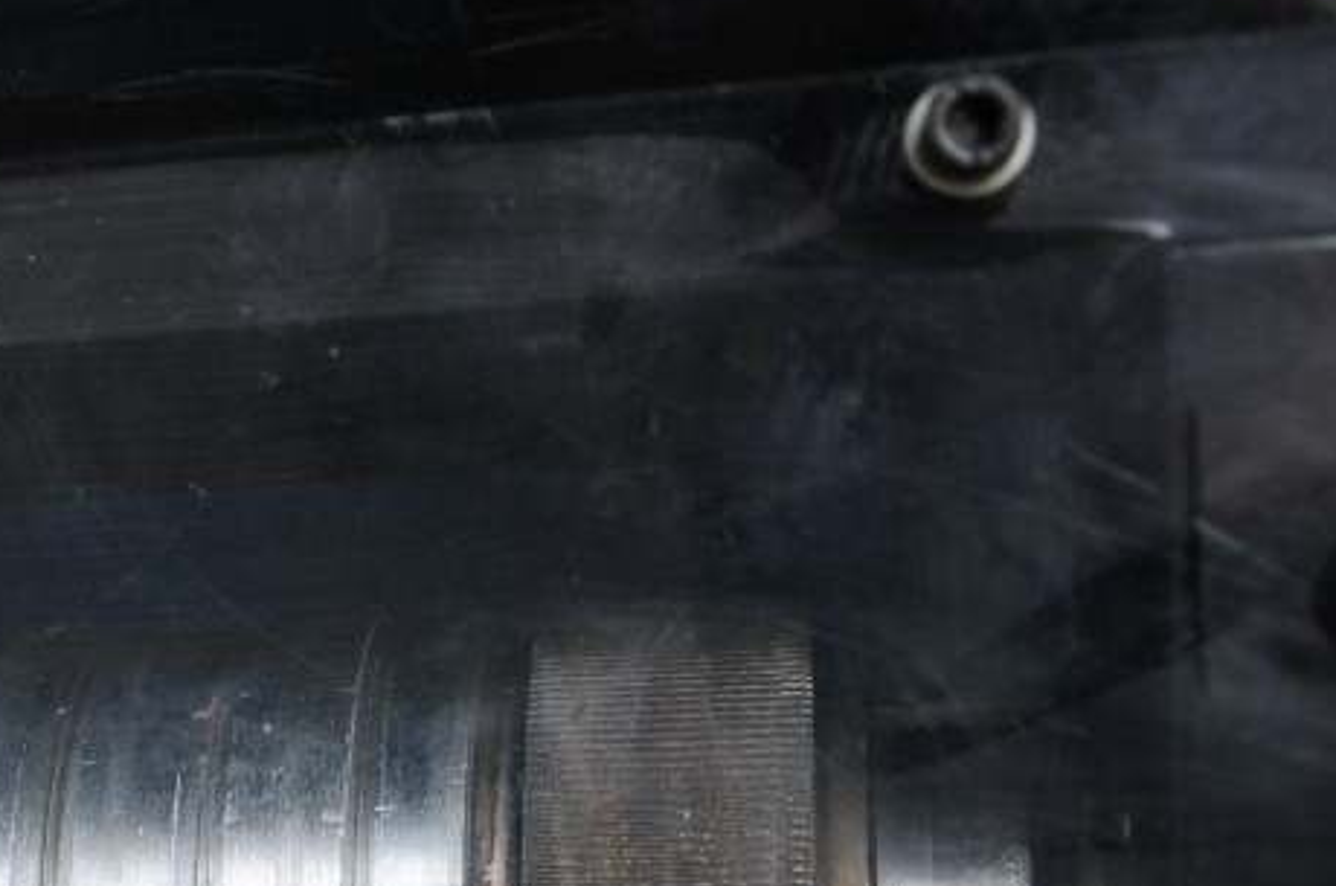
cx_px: -270
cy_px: 976
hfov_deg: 22.6
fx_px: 3075
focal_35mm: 83
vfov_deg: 15.9
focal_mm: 22
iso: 400
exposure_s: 1/250
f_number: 4
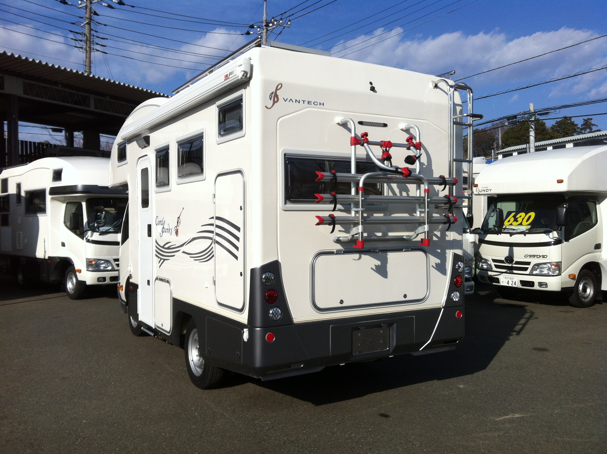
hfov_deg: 52.7
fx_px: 613
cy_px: 227
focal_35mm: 35
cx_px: 304
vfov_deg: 40.6
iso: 80
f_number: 2.8
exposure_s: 1/2011
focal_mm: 3.85
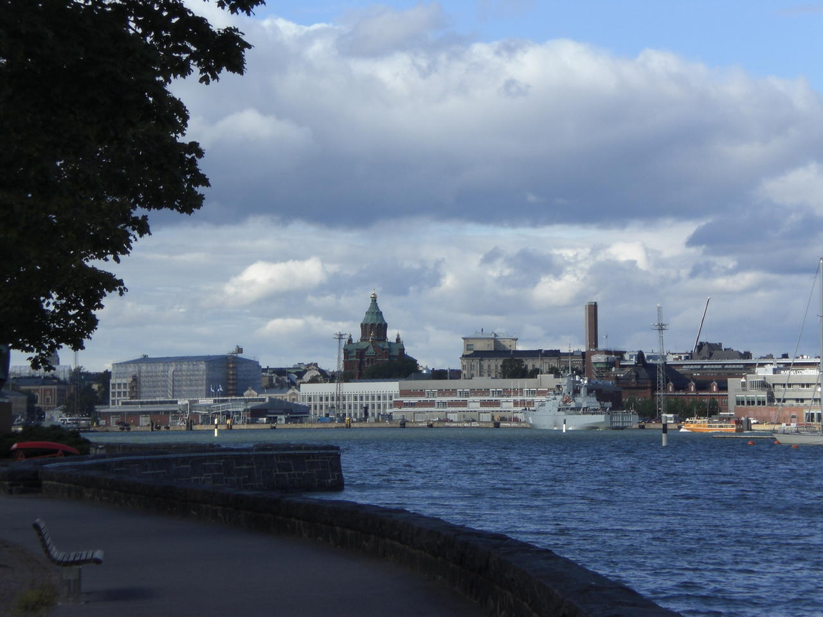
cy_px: 308
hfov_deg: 17.3
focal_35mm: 114
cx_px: 412
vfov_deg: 13.0
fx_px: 2710
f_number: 5.9
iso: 50
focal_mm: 18.9
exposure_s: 1/200
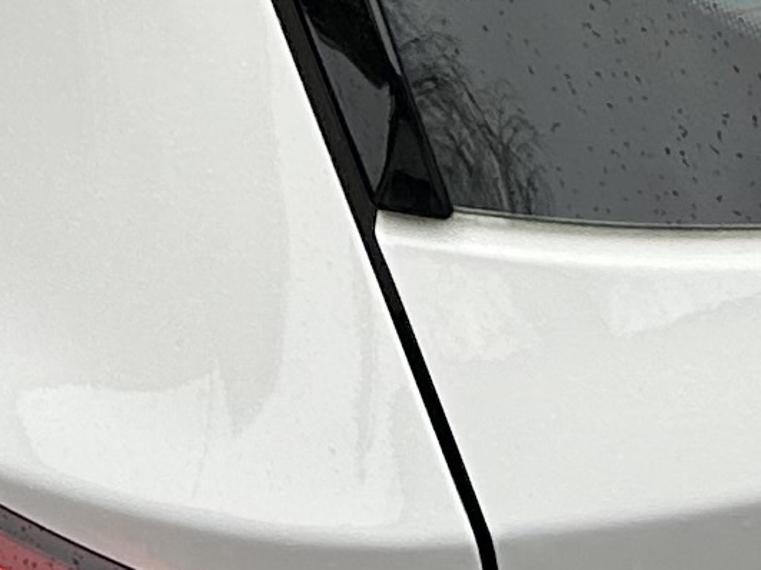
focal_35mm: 182
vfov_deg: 7.2
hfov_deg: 10.6
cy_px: -1183
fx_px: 4001
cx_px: -269
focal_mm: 6.86
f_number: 1.78
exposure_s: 1/426
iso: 80
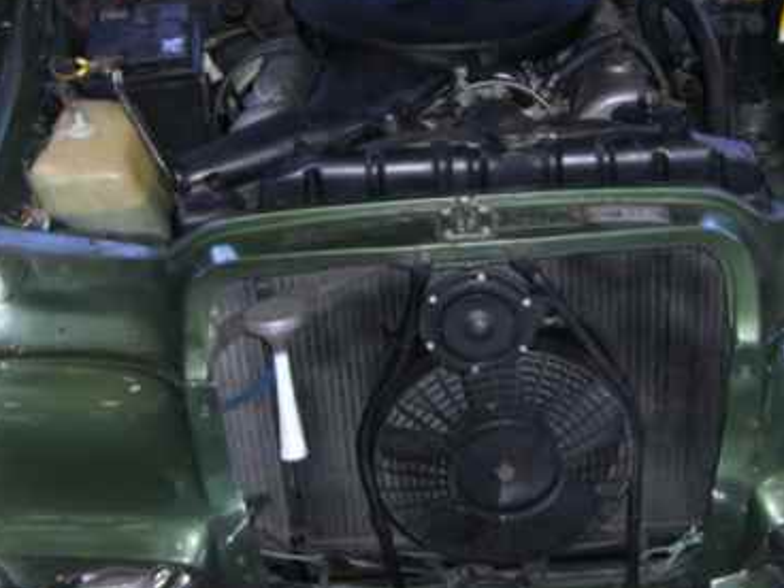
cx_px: 464
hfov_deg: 29.3
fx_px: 1495
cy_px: 277
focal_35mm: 66
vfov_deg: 22.3
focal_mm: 6.2
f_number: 2.7
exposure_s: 1/60
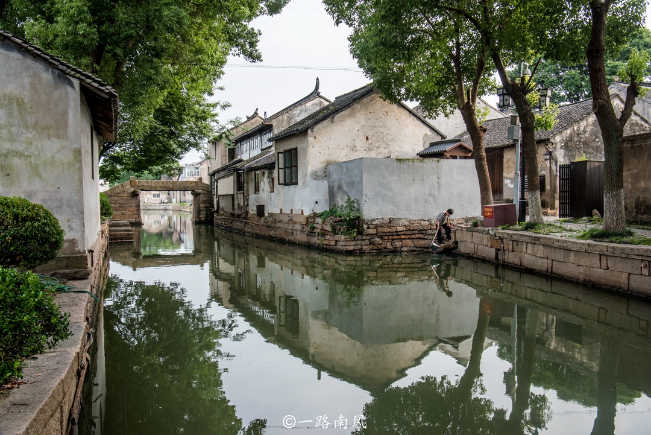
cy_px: 218
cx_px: 326
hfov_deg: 61.9
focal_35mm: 30
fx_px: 543
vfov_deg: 43.6
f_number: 10
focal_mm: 30
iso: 400
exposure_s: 1/100
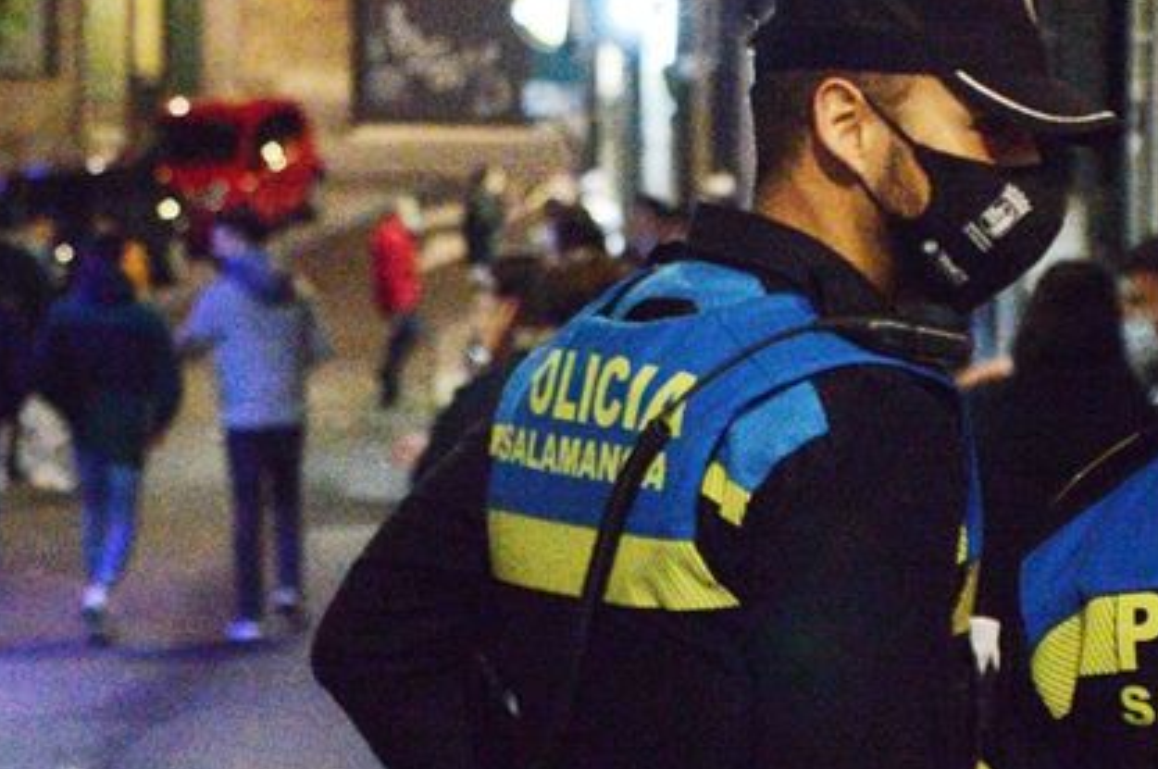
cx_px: 778
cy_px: 291
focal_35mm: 188
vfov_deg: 7.3
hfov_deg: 10.9
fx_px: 6045
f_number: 5
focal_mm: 55
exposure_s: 1/125
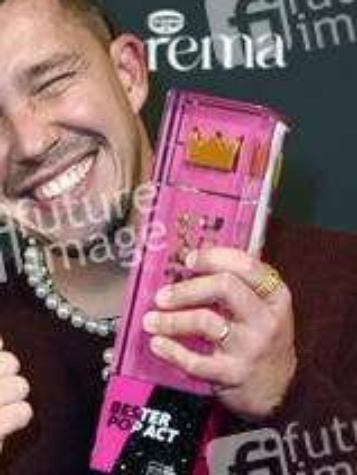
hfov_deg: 9.6
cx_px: 117
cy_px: 350
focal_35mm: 154
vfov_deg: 12.8
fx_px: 2118
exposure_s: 1/200
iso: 1600
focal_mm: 85
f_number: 5
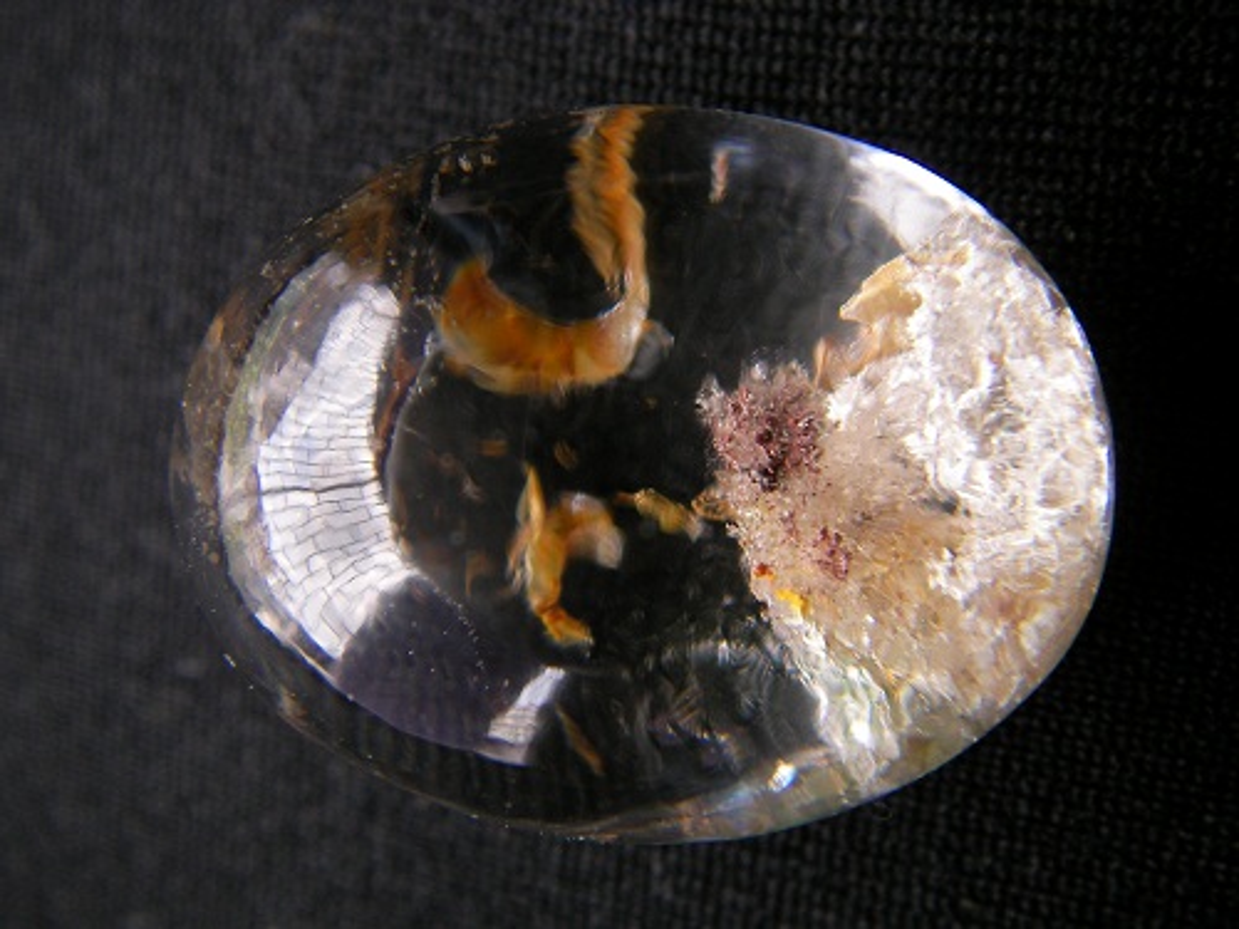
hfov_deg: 49.0
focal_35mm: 38
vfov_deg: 37.7
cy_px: 464
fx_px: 1360
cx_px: 620
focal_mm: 6.3
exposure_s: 1/50
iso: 59
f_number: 3.3
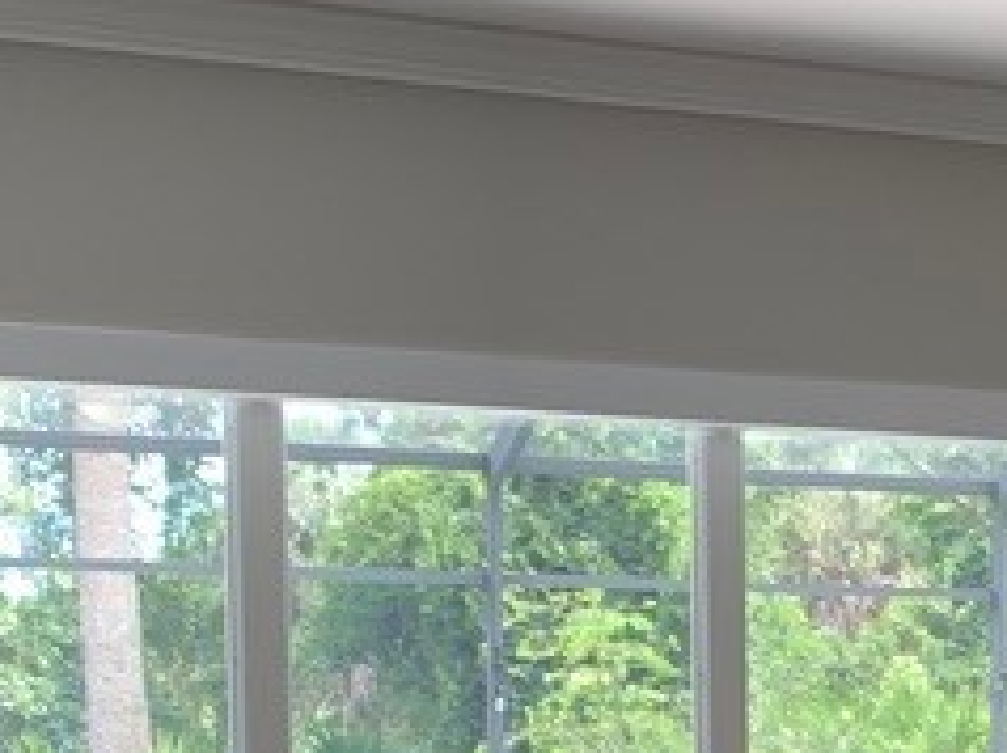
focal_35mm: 112
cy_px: 1020
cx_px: 1252
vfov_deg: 12.7
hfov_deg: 16.7
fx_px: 3255
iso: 40
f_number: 1.8
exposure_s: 1/120
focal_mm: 4.25
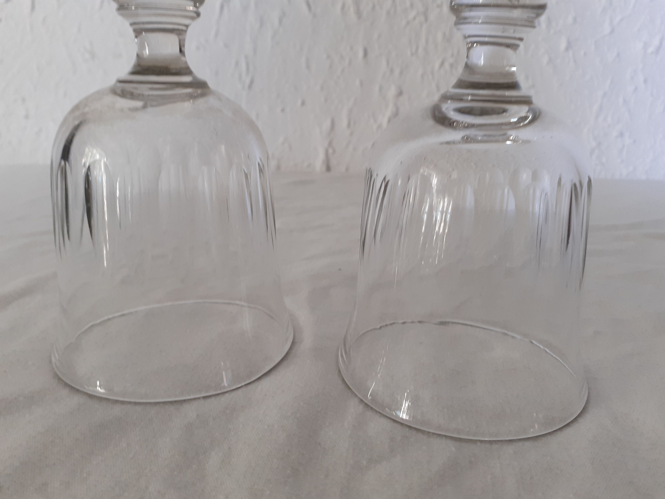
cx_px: 332
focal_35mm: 27
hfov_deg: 65.3
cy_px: 250
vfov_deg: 51.4
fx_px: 519
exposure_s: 1/50
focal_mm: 3.6
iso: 100
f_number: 1.9
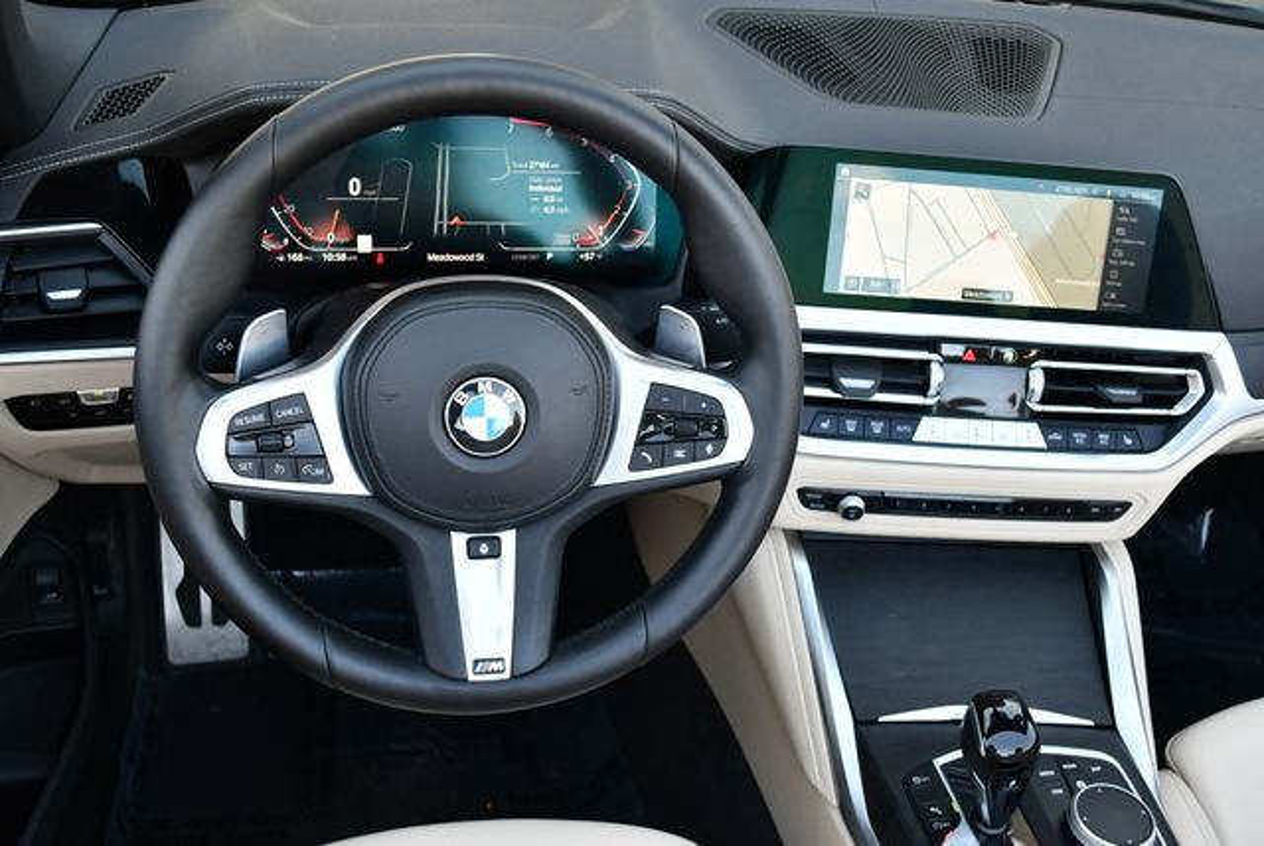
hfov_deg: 53.1
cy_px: 423
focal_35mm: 36
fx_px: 1265
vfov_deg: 36.9
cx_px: 632
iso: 500
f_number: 3.5
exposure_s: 1/250
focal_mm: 18
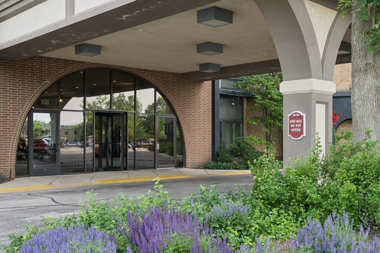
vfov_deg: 32.1
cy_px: 65
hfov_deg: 47.0
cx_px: 240
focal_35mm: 41
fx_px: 432
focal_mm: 22.5
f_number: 9
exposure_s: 1/30
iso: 200
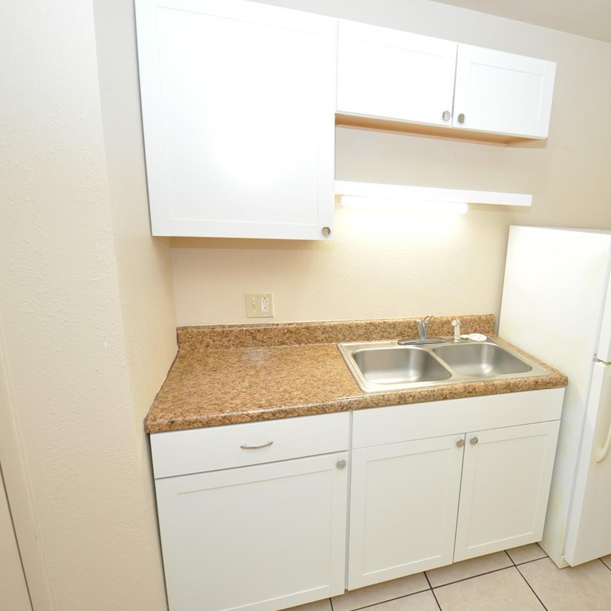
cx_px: 417
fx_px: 399
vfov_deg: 74.8
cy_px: 307
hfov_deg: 72.1
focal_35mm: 20
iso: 800
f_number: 4
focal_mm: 10
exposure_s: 1/60
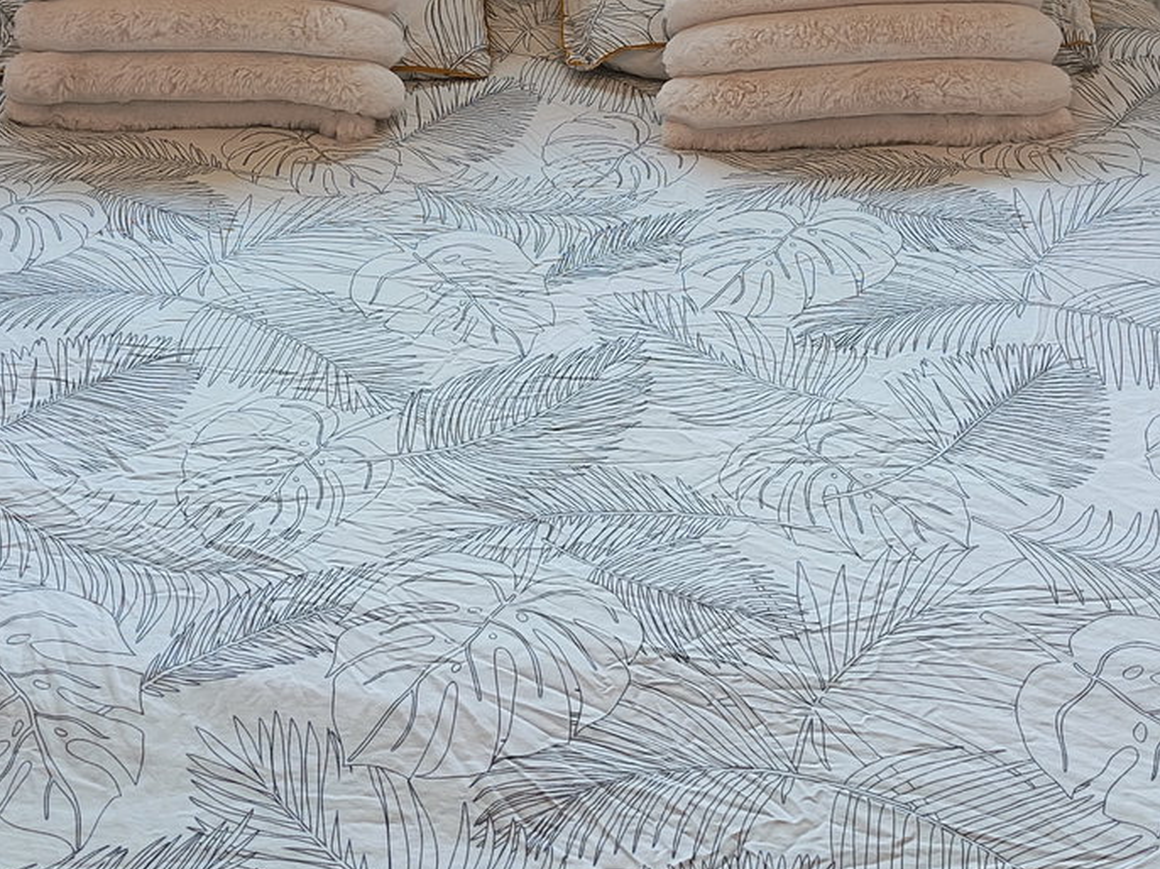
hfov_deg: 34.4
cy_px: 242
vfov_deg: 25.8
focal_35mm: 56
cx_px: 578
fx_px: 1876
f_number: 1.75
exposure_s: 1/50
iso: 595
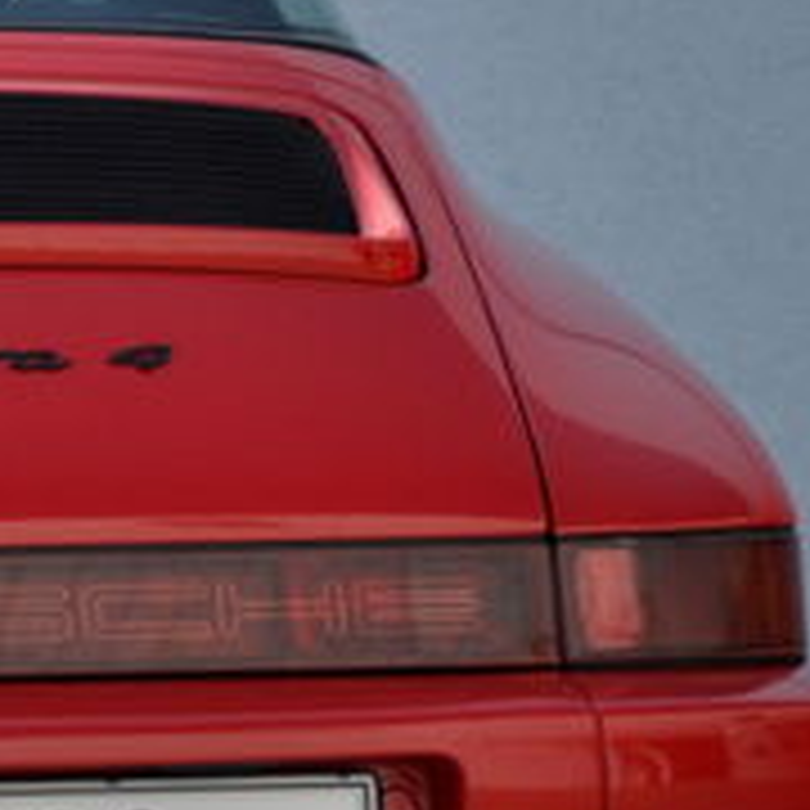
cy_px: 616
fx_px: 30259
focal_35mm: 1143
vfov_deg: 1.5
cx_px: -621
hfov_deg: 1.5
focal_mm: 210
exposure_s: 1/500
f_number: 6.3
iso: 500
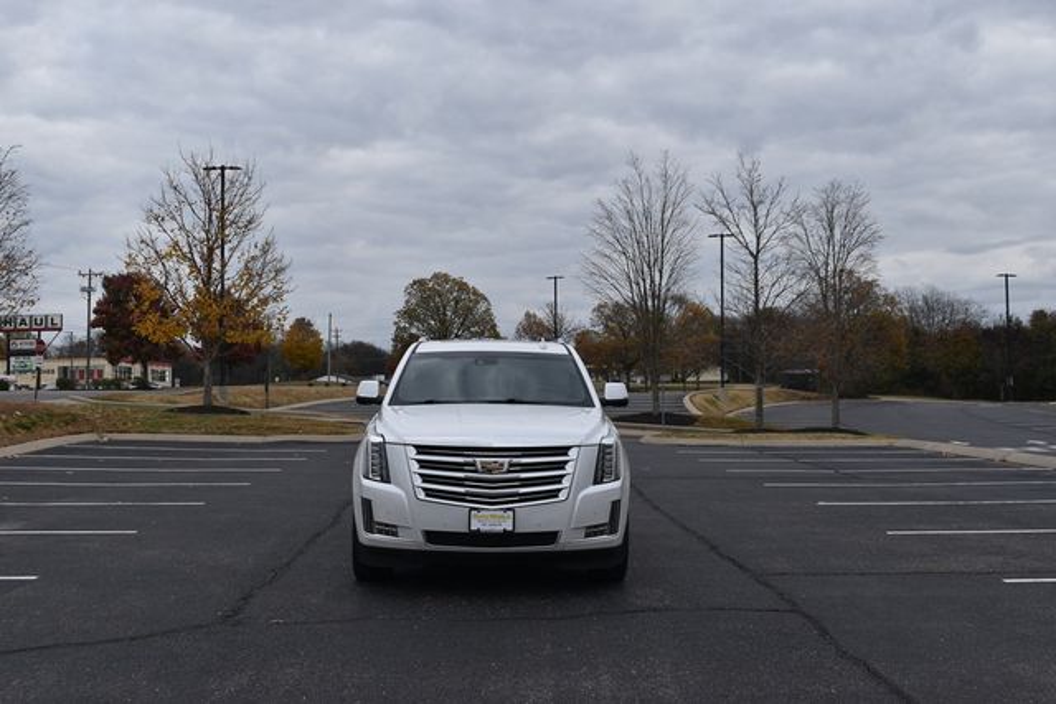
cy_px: 352
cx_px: 528
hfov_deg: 47.9
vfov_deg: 33.0
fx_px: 1188
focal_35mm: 40
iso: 160
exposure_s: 1/250
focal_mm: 27
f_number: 8
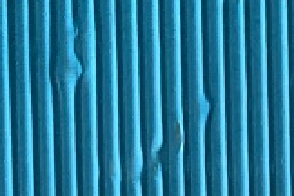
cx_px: 373
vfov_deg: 8.8
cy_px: 540
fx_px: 1102
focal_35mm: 135
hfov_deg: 14.6
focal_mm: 4.25
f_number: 1.8
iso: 200
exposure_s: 1/60
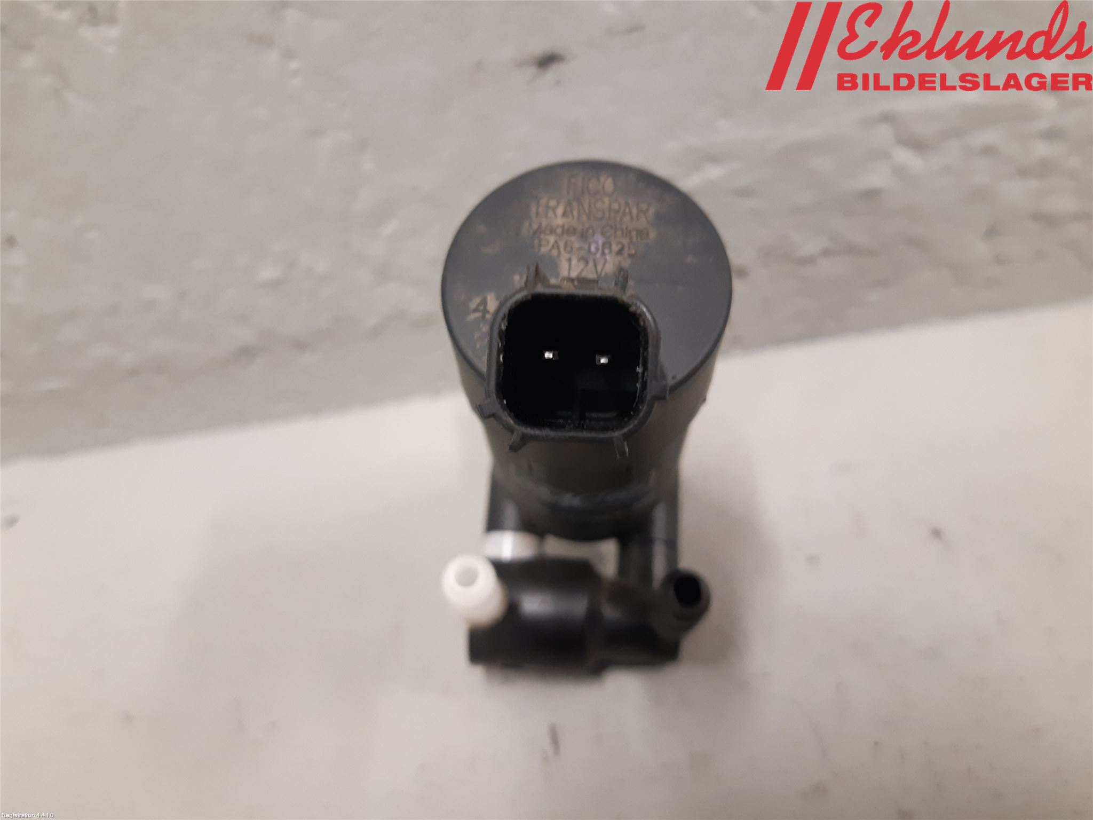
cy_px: 410
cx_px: 546
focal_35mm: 26
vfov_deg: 53.1
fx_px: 821
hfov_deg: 67.3
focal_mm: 3.93
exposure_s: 1/50
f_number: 1.7
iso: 250
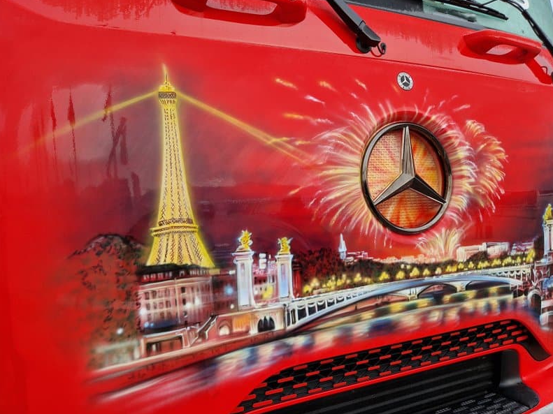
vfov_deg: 54.9
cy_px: 206
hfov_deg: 69.3
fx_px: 399
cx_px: 297
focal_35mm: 25
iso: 50
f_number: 1.8
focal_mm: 5.4
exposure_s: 1/230
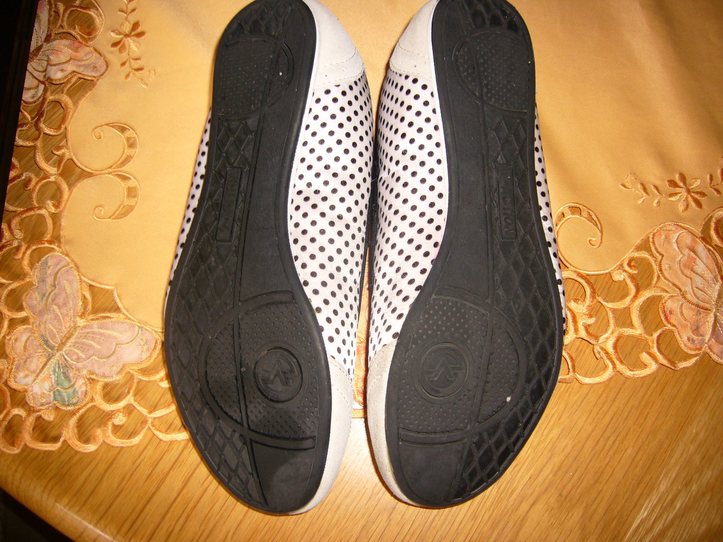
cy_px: 271
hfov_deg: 63.4
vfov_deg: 49.8
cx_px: 362
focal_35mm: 28
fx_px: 585
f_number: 2.8
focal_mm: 4.6
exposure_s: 1/30
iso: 80
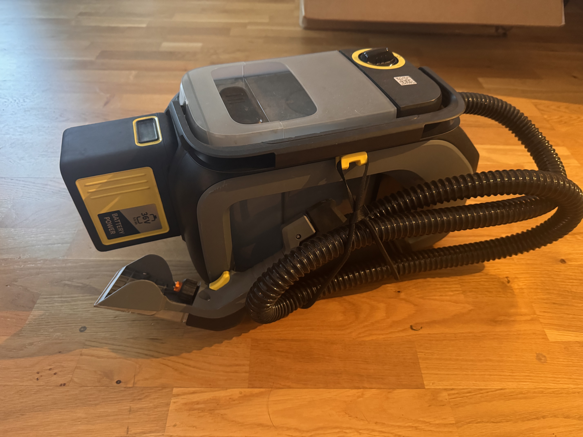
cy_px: 218
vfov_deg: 56.8
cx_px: 292
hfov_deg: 71.6
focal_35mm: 24
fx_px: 404
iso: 1000
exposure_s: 1/33
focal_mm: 6.76
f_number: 1.78
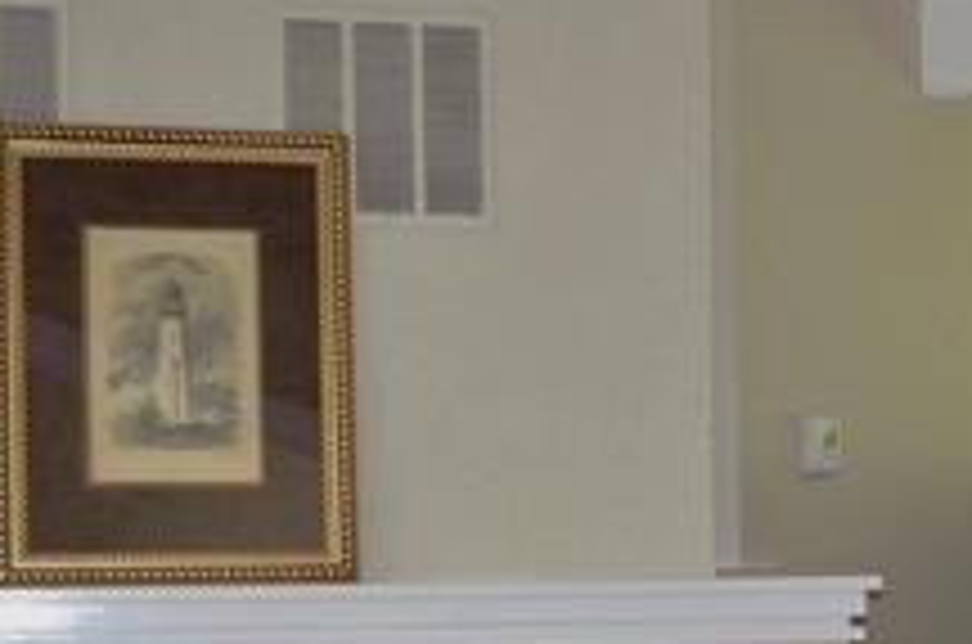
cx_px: 1184
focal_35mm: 100
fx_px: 2694
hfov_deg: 19.2
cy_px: 703
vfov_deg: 13.4
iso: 400
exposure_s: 1/100
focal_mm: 20
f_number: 4
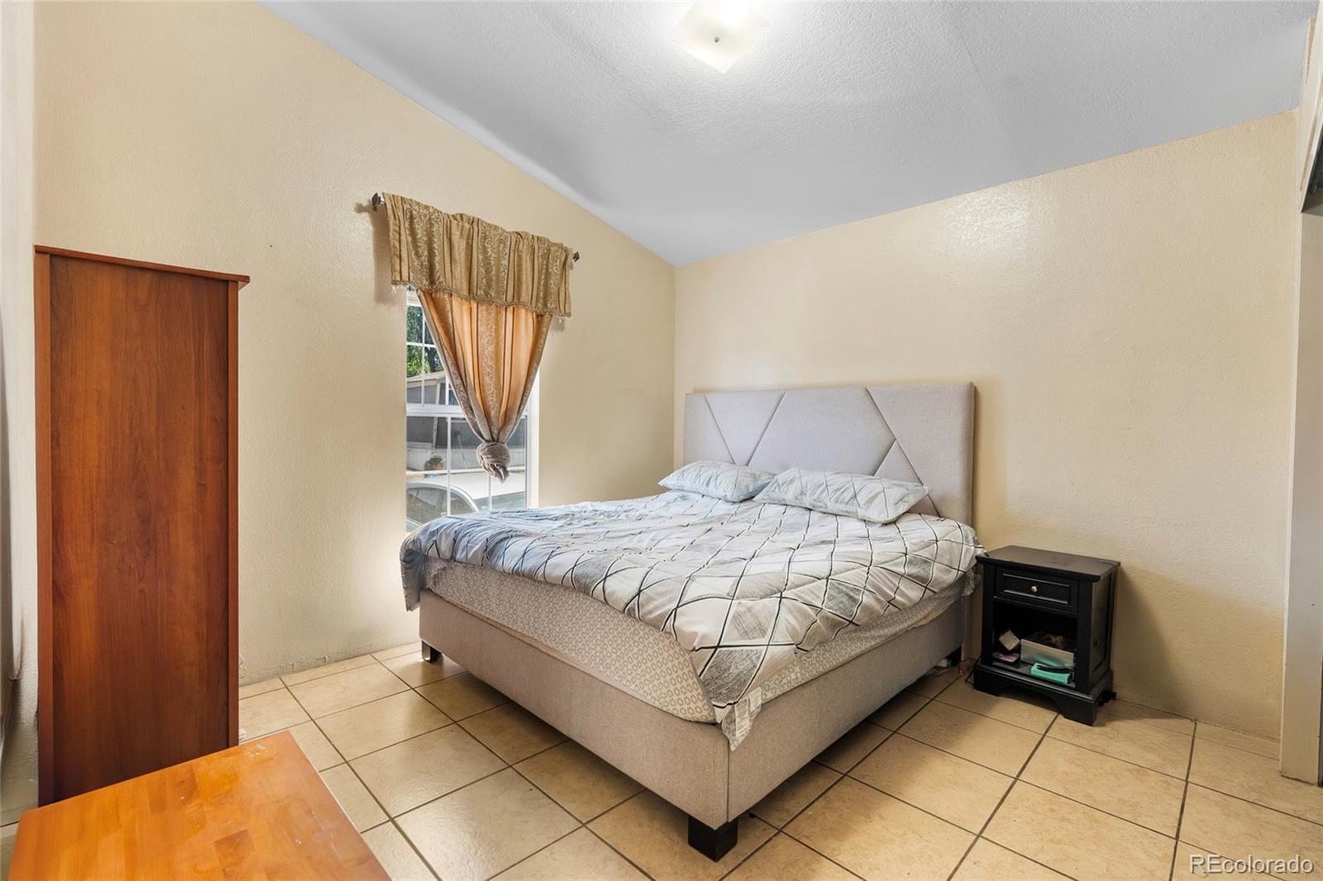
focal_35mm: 16
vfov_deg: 72.0
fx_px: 606
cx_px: 662
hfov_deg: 95.0
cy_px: 440
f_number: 7.1
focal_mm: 16.5
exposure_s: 1/50
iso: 320
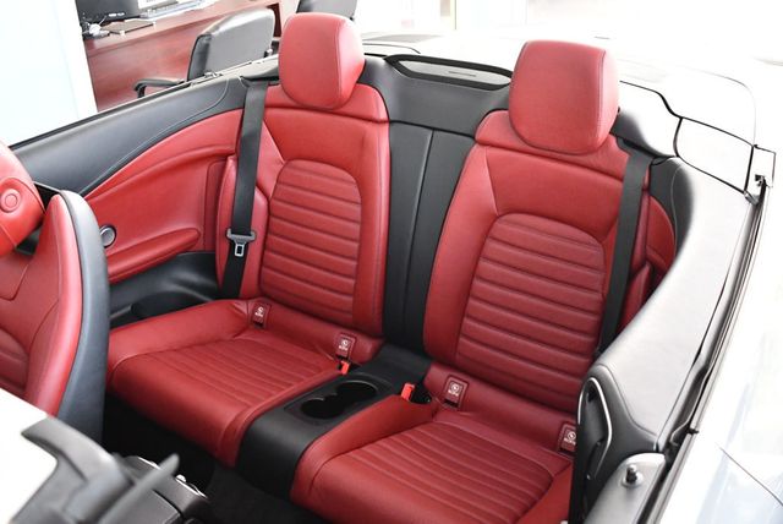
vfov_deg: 36.9
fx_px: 784
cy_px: 262
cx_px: 392
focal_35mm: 36
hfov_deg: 53.1
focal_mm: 18
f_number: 3.5
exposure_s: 1/125
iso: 2500
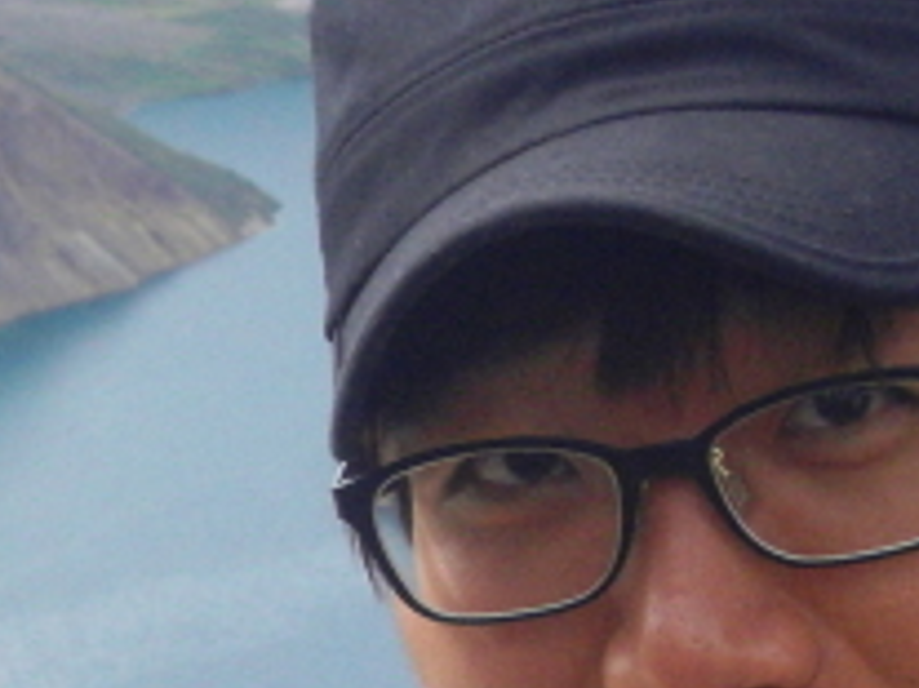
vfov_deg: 7.1
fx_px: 5545
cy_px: 575
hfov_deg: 9.5
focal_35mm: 209
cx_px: 466
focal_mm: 8.5
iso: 200
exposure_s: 1/160
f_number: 9.9
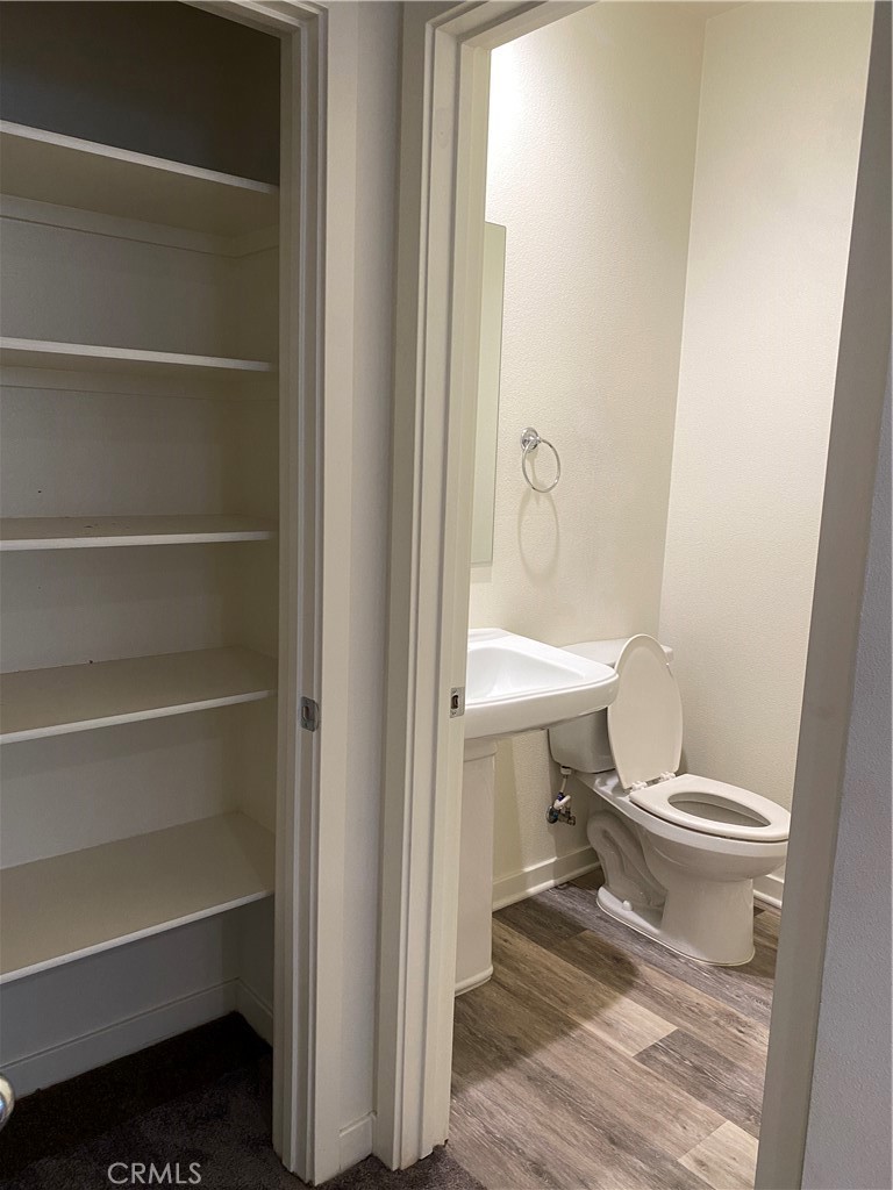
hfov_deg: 53.1
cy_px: 595
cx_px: 446
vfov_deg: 67.3
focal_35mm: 26
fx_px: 894
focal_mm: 4.25
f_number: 1.8
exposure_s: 1/60
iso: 100
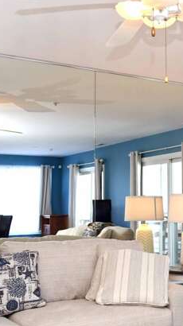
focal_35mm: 53
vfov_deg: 39.1
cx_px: 194
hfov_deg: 21.6
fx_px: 458
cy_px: 188
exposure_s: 1/125
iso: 400
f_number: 4
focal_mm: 18
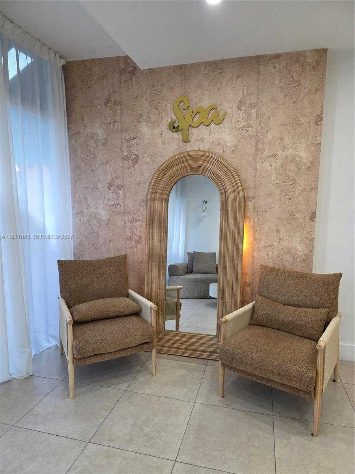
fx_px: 314
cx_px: 178
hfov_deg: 58.9
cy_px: 237
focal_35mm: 23
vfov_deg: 73.9
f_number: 1.7
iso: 250
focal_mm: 6.3
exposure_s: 1/120
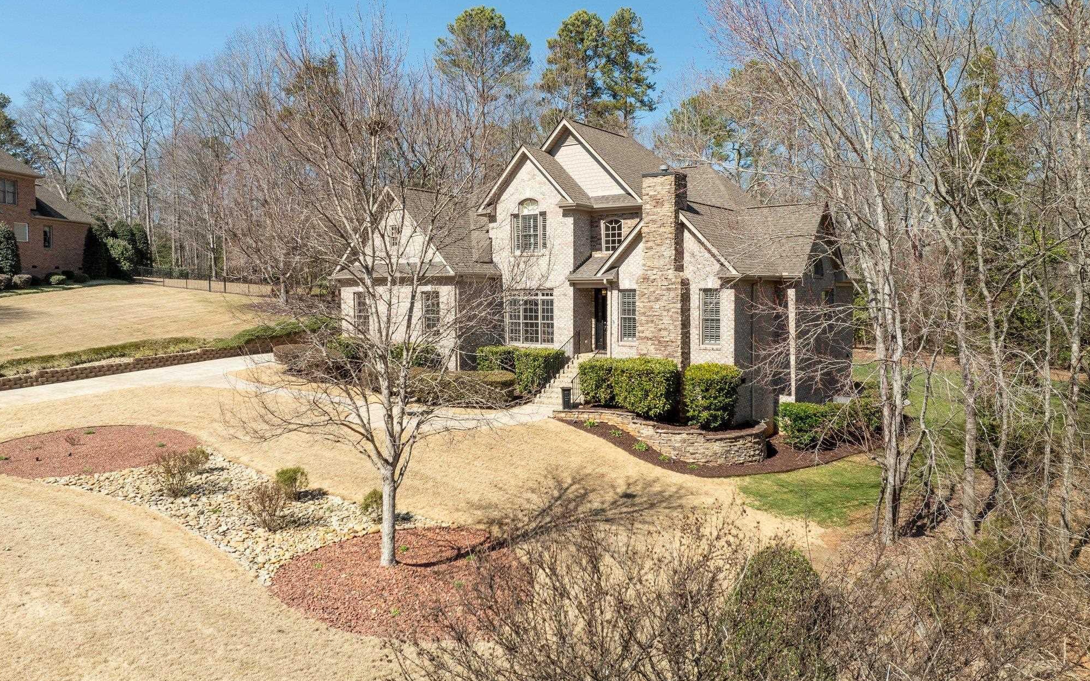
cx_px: 545
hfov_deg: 70.4
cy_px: 326
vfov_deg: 47.6
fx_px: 772
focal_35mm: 26
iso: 100
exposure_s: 1/60
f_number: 4.5
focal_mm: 12.29
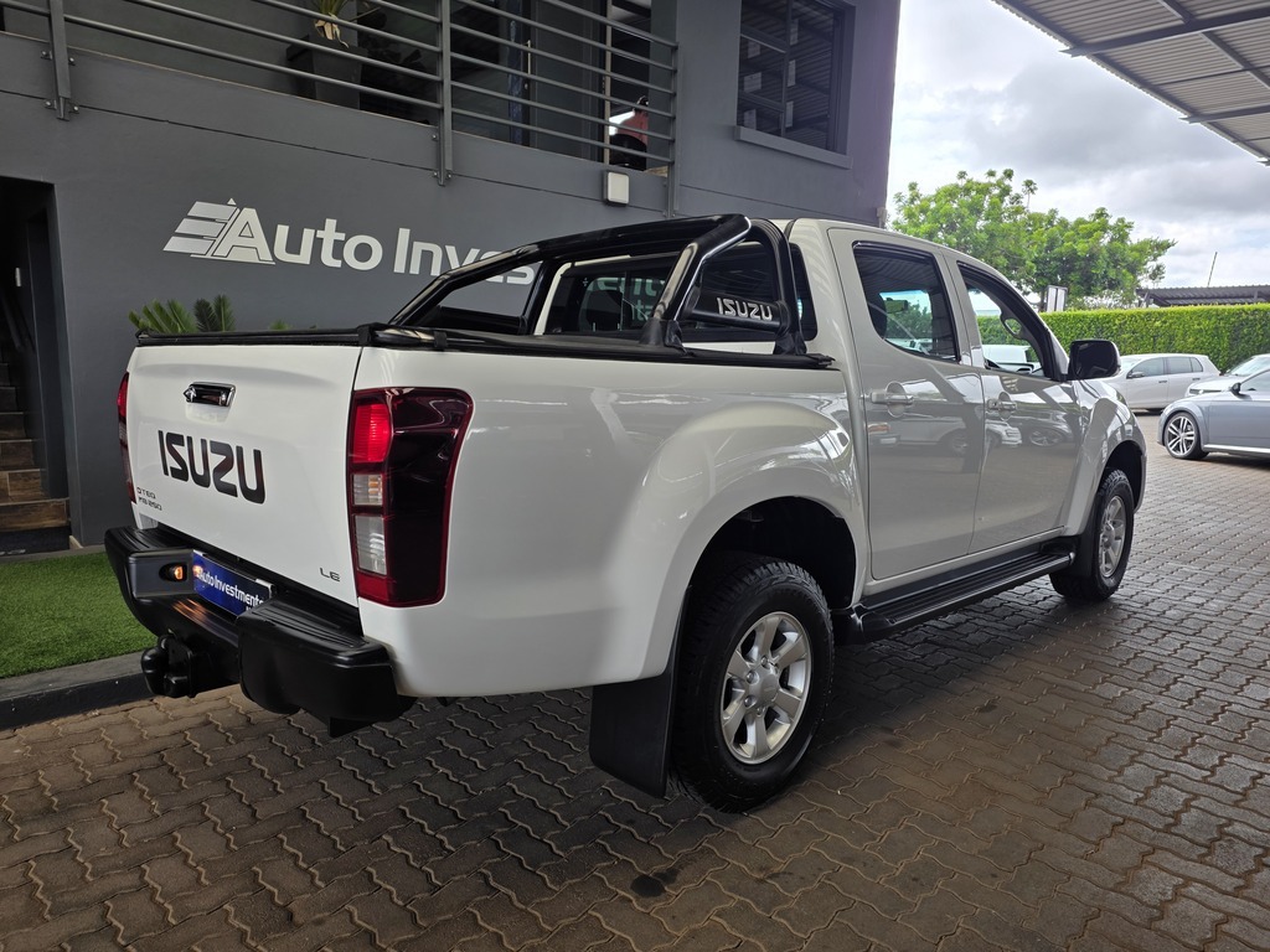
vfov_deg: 58.9
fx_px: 844
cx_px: 635
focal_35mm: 23
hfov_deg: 73.9
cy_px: 476
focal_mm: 6.25
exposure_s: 1/359
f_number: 1.7
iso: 40
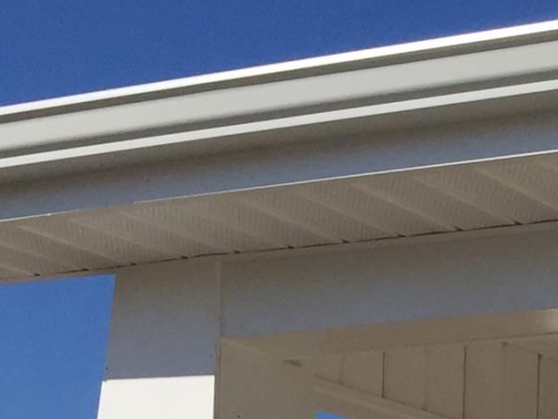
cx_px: 1085
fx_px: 2289
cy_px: 796
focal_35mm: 142
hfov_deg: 12.4
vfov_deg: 9.8
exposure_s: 1/4405
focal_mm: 4.15
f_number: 2.2
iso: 32
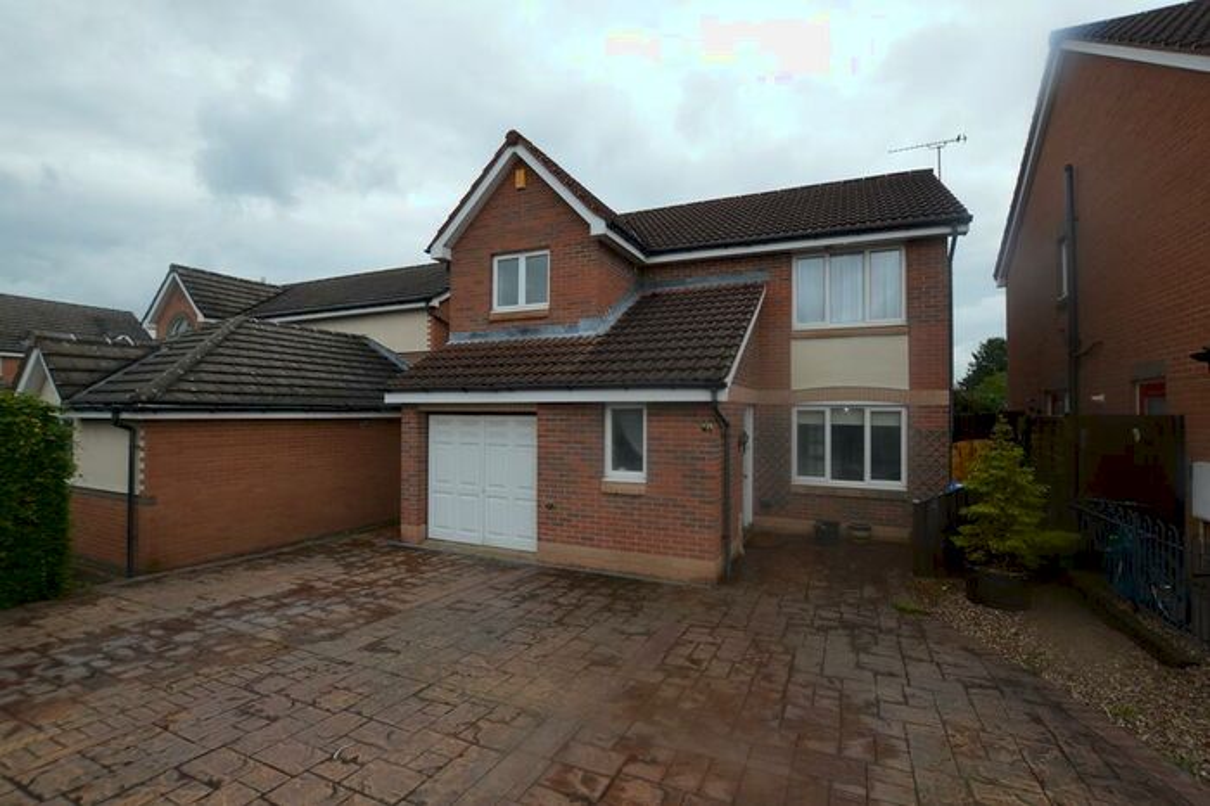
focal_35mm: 15
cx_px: 605
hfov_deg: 100.4
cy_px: 403
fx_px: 504
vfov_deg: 77.3
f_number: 7.1
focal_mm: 10
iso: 100
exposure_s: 1/200
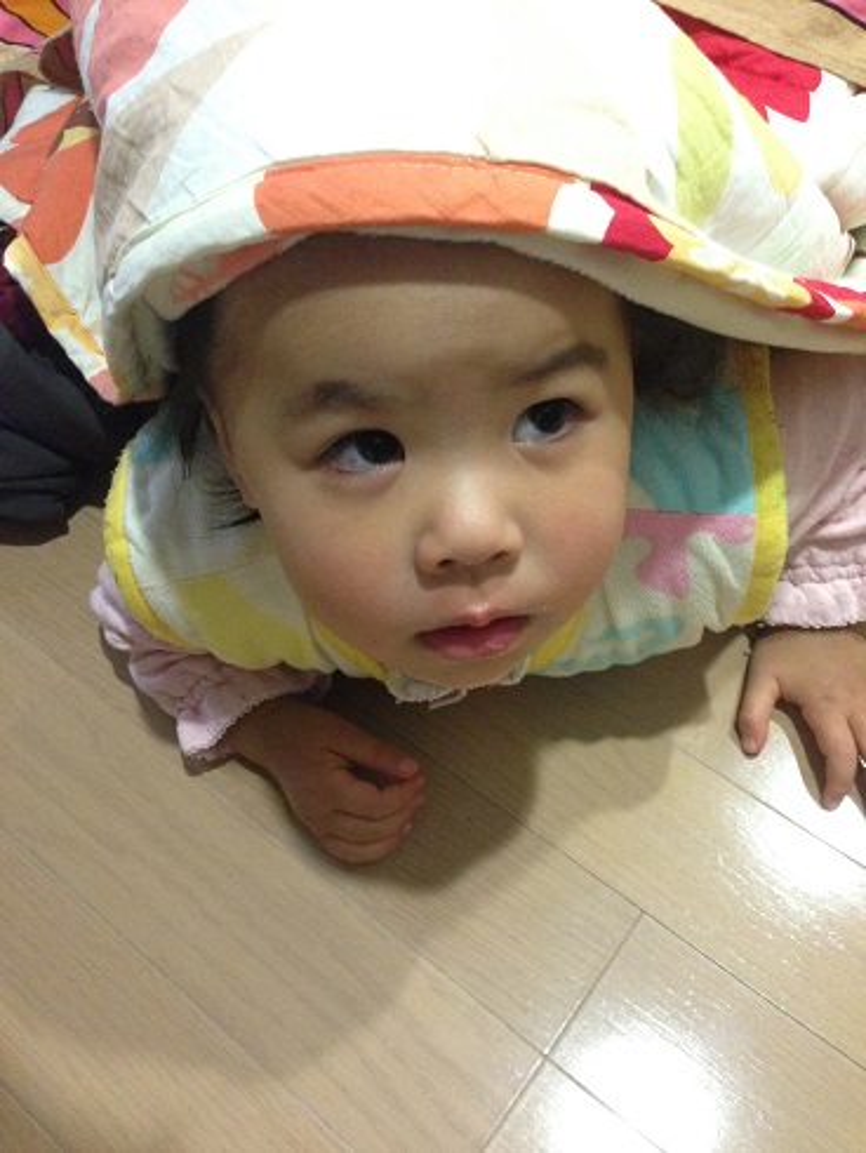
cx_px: 433
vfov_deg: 55.3
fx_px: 1100
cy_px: 576
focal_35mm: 33
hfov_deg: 43.0
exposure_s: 1/15
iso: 500
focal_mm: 4.12
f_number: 2.4
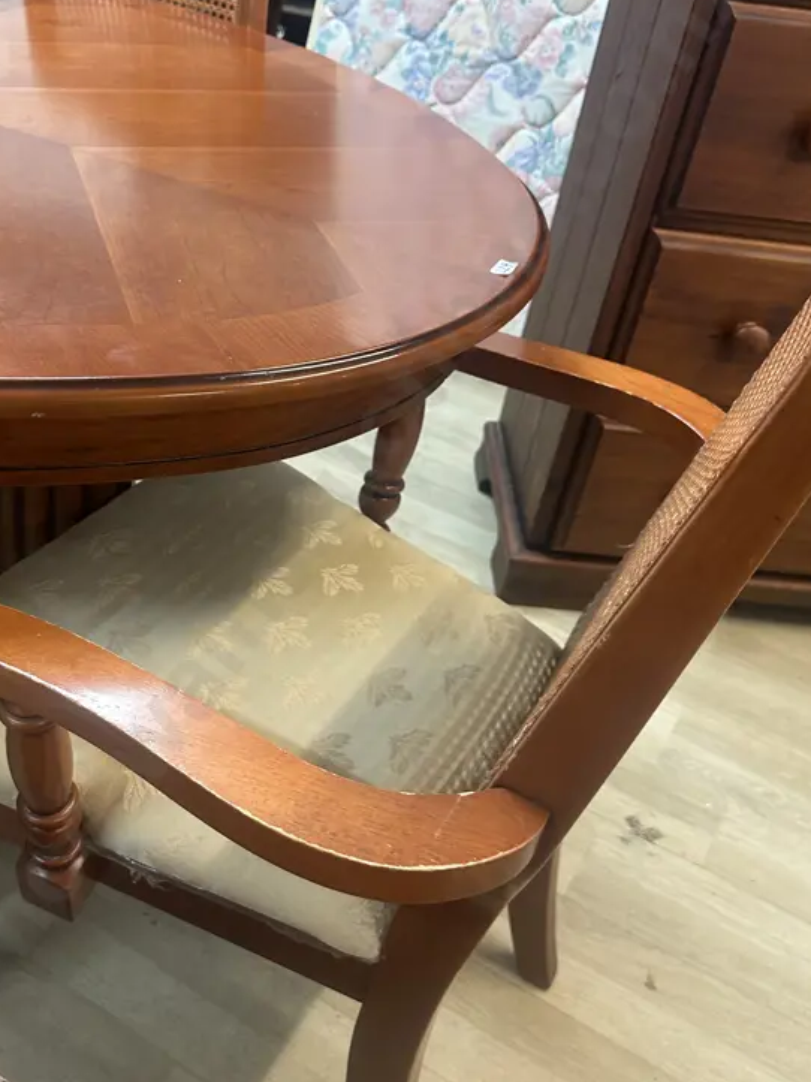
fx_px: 1062
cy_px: 585
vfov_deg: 53.9
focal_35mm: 34
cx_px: 269
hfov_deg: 41.2
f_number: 1.78
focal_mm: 6.86
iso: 200
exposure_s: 1/50
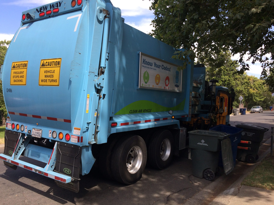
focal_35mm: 29
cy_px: 102
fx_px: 230
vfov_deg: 48.2
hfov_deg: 61.7
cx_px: 137
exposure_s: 1/805
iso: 32
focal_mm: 4.15
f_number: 2.2
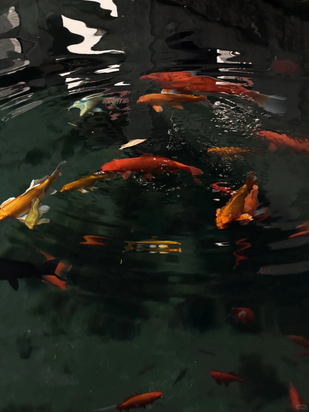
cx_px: 154
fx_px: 1190
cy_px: 206
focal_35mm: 100
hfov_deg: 14.8
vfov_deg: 19.6
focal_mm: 16.89
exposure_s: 1/121
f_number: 2.8
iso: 125
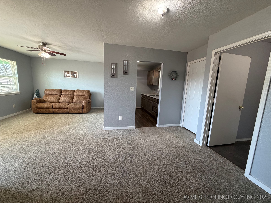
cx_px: 136
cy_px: 102
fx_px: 110
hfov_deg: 102.1
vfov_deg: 85.7
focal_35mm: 14
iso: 250
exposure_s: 1/60
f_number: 2.2
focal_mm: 2.22
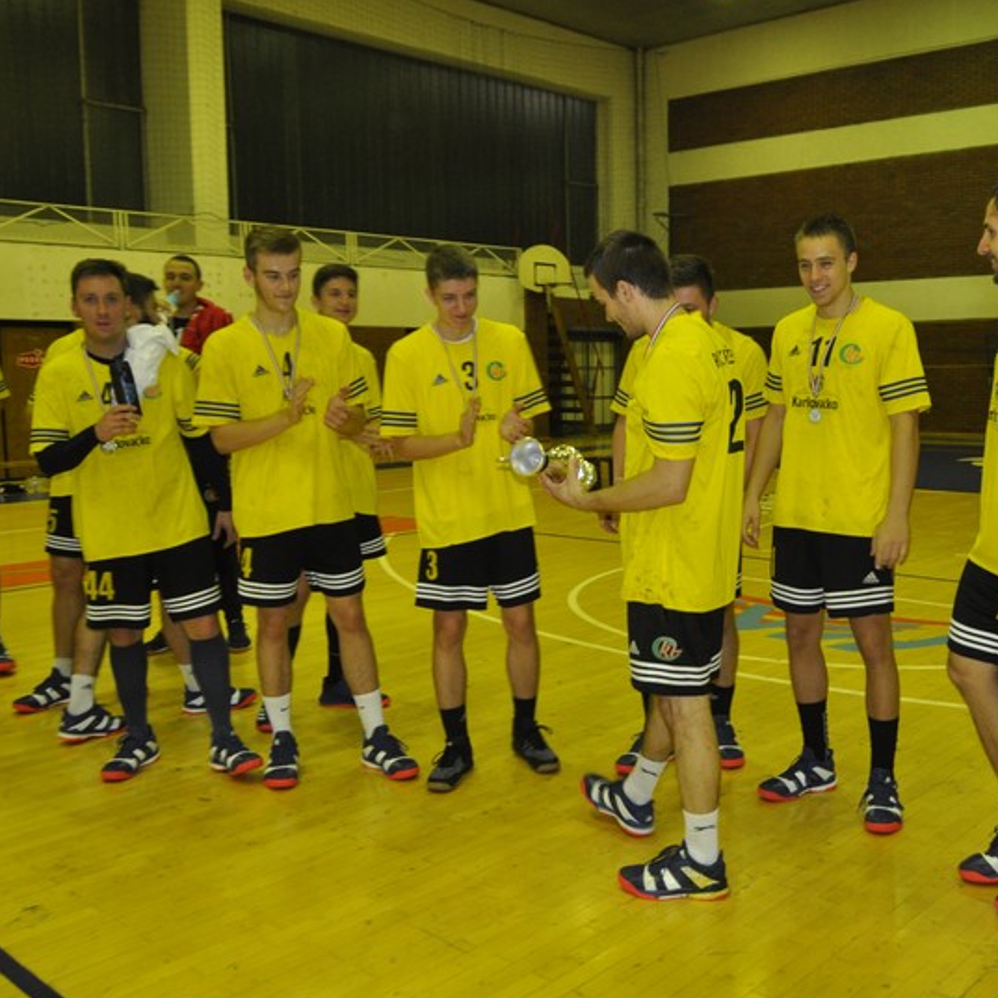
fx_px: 1142
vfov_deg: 47.2
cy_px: 497
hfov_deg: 46.6
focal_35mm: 35
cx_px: 656
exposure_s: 1/60
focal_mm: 18
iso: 800
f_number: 3.5
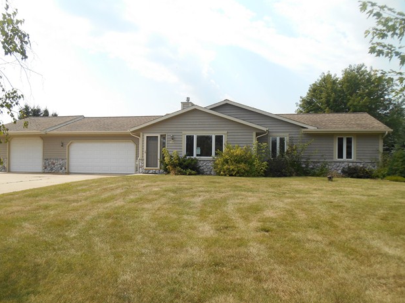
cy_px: 155
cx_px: 197
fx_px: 316
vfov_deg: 51.3
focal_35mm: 27
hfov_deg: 65.3
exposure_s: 1/800
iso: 80
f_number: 3.4
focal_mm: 4.7
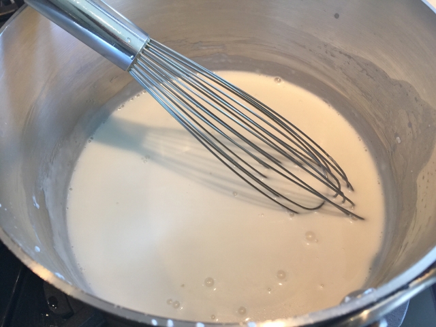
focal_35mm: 29
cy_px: 164
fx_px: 365
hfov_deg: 61.7
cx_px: 218
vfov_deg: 48.2
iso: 32
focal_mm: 4.15
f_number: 2.2
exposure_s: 1/40
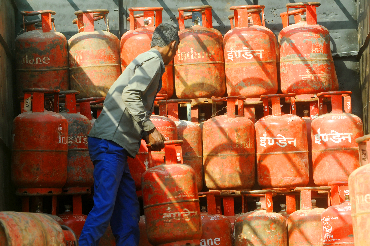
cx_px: 185
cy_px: 123
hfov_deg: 10.3
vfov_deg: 6.9
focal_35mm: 200
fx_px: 2054
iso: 400
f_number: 8
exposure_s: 1/250
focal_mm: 200
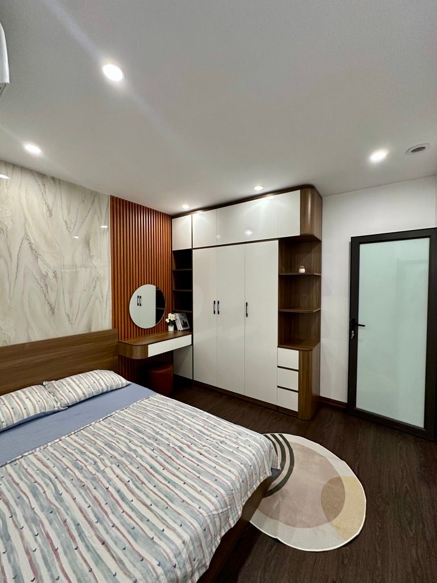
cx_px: 218
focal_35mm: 14
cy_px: 292
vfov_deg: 102.1
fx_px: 236
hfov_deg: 85.7
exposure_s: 1/100
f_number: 2.2
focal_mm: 2.22
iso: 250
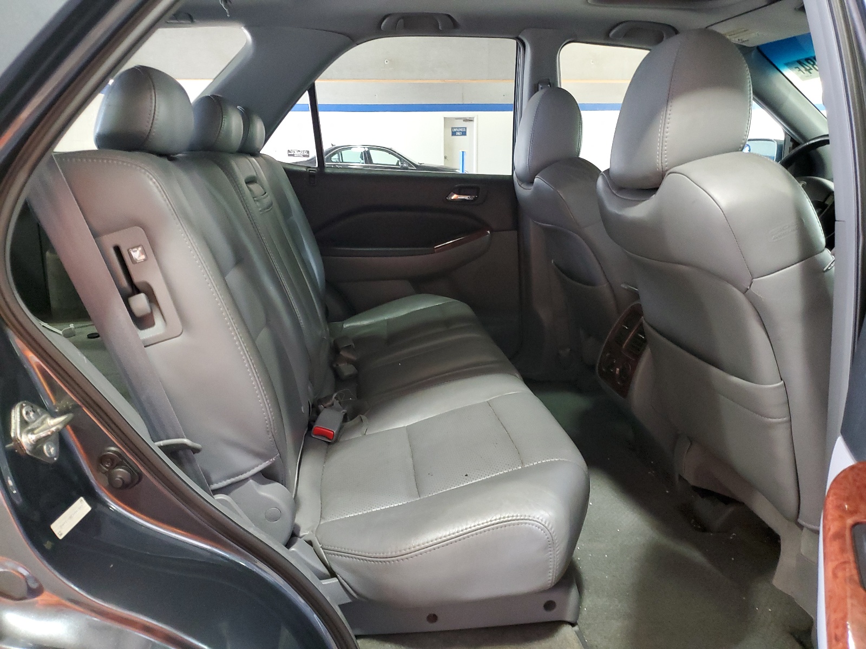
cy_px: 324
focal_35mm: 26
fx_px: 650
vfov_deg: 53.1
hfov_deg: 67.3
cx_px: 433
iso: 304
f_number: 1.5
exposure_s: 1/20
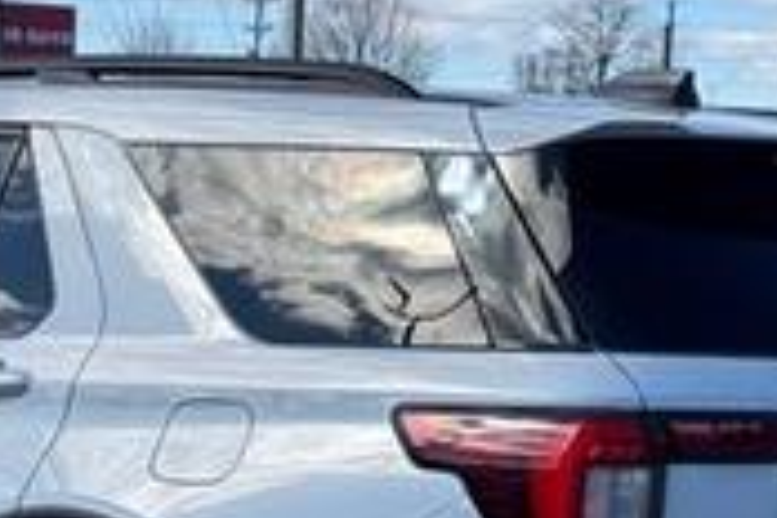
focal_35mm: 145
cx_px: 147
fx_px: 3129
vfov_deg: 9.4
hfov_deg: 14.1
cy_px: 549
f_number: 1.78
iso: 64
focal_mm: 6.76
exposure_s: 1/3817
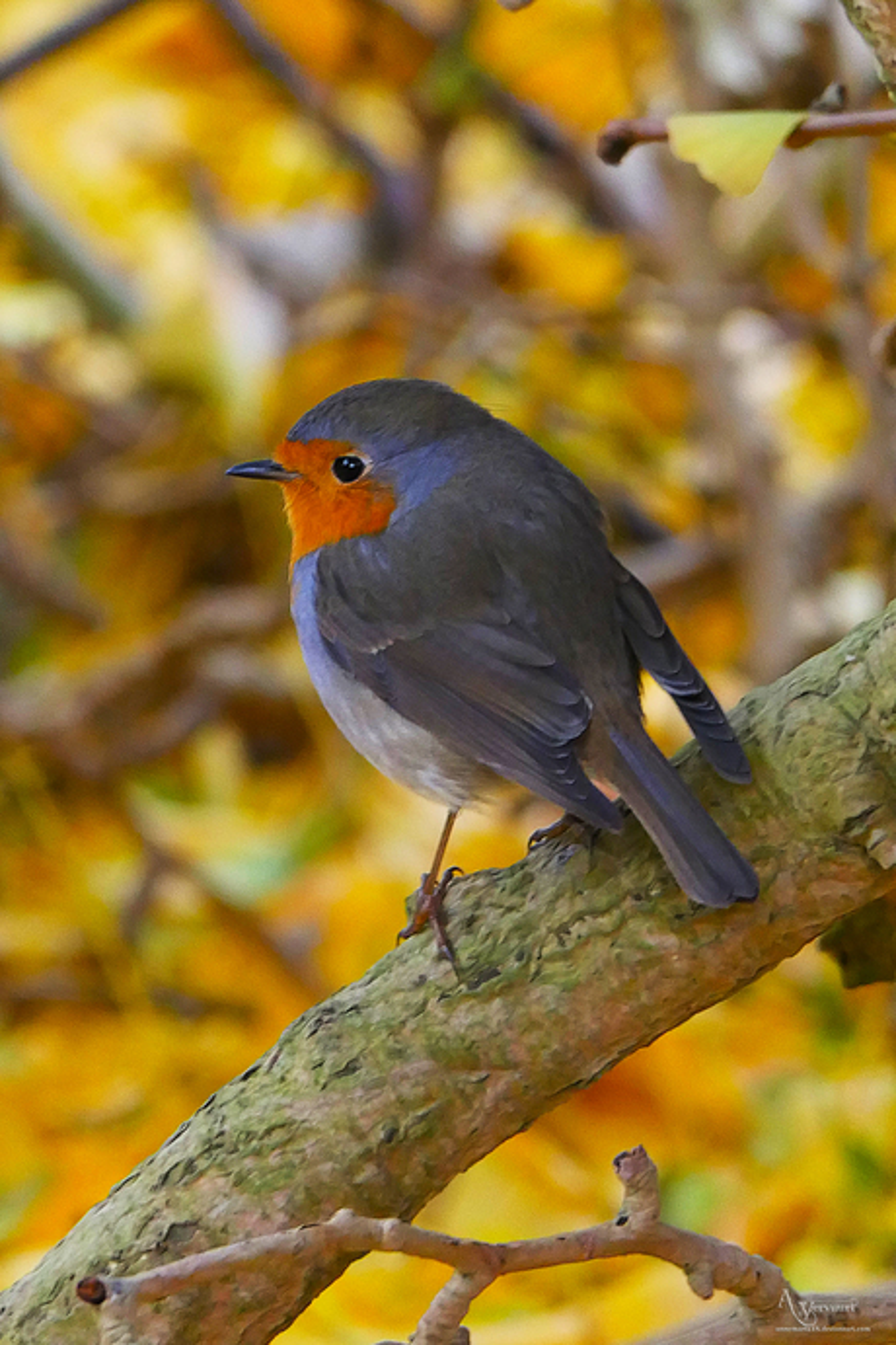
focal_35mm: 900
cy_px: 672
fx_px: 33597
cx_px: 448
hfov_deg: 1.5
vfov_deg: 2.3
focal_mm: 176
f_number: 4.5
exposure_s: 1/40
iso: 1600
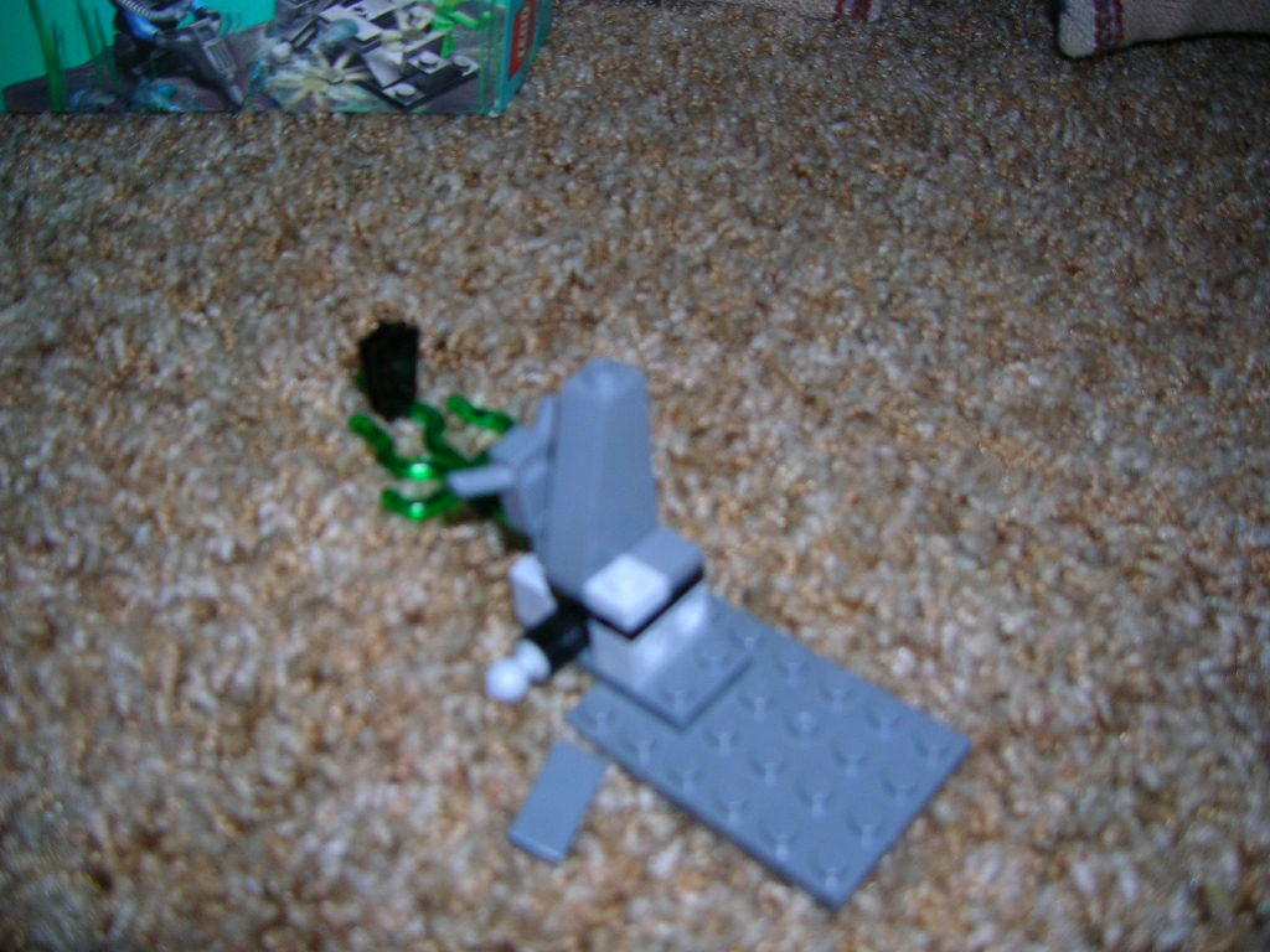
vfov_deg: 41.8
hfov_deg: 54.0
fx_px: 1247
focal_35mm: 34
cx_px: 635
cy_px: 476
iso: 50
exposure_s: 1/60.1
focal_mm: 5.7
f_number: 2.9
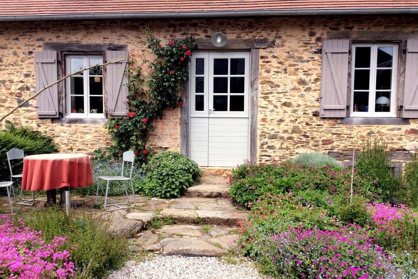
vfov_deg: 38.8
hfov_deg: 55.8
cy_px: 151
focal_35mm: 34
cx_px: 210
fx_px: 395
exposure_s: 1/923
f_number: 2.4
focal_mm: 3.3
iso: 32
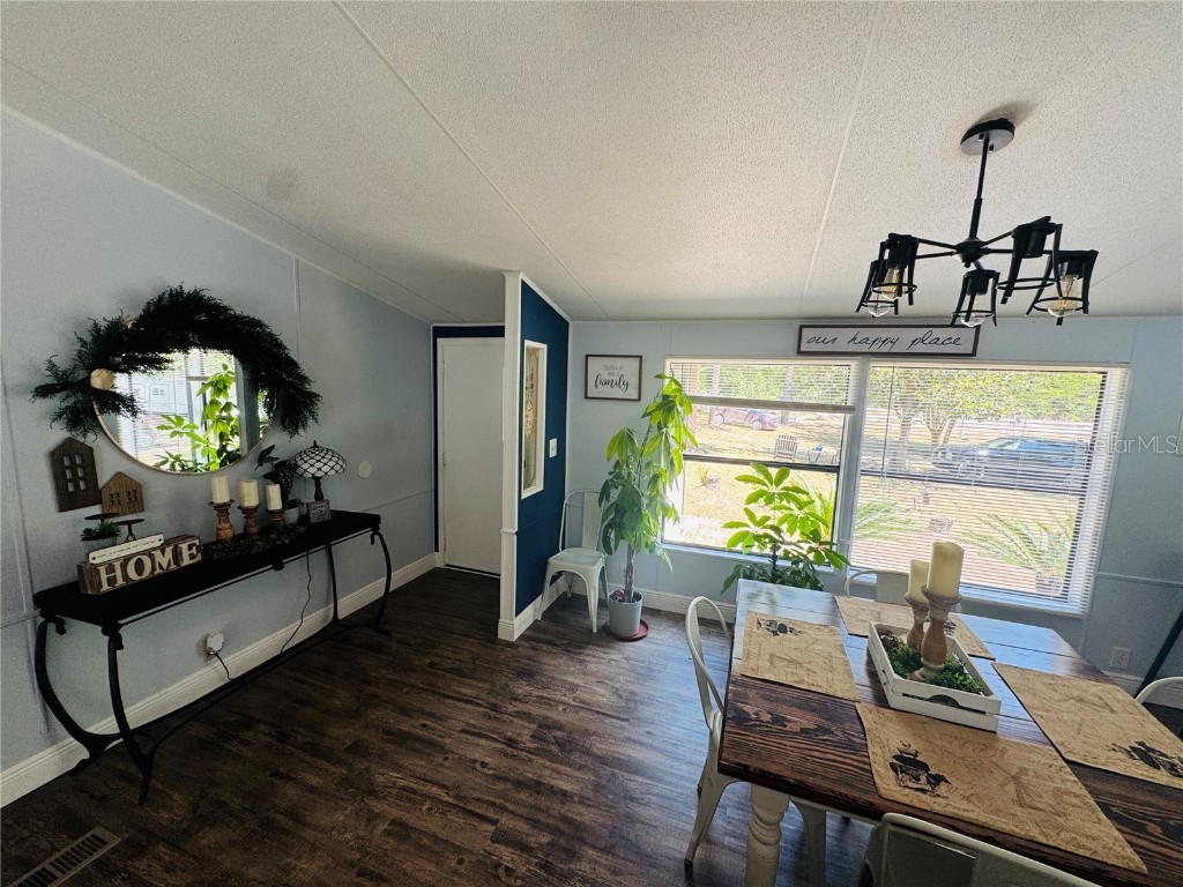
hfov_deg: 102.1
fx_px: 478
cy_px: 444
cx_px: 592
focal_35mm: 14
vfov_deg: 85.7
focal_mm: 2.22
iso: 64
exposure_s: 1/99
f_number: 2.2
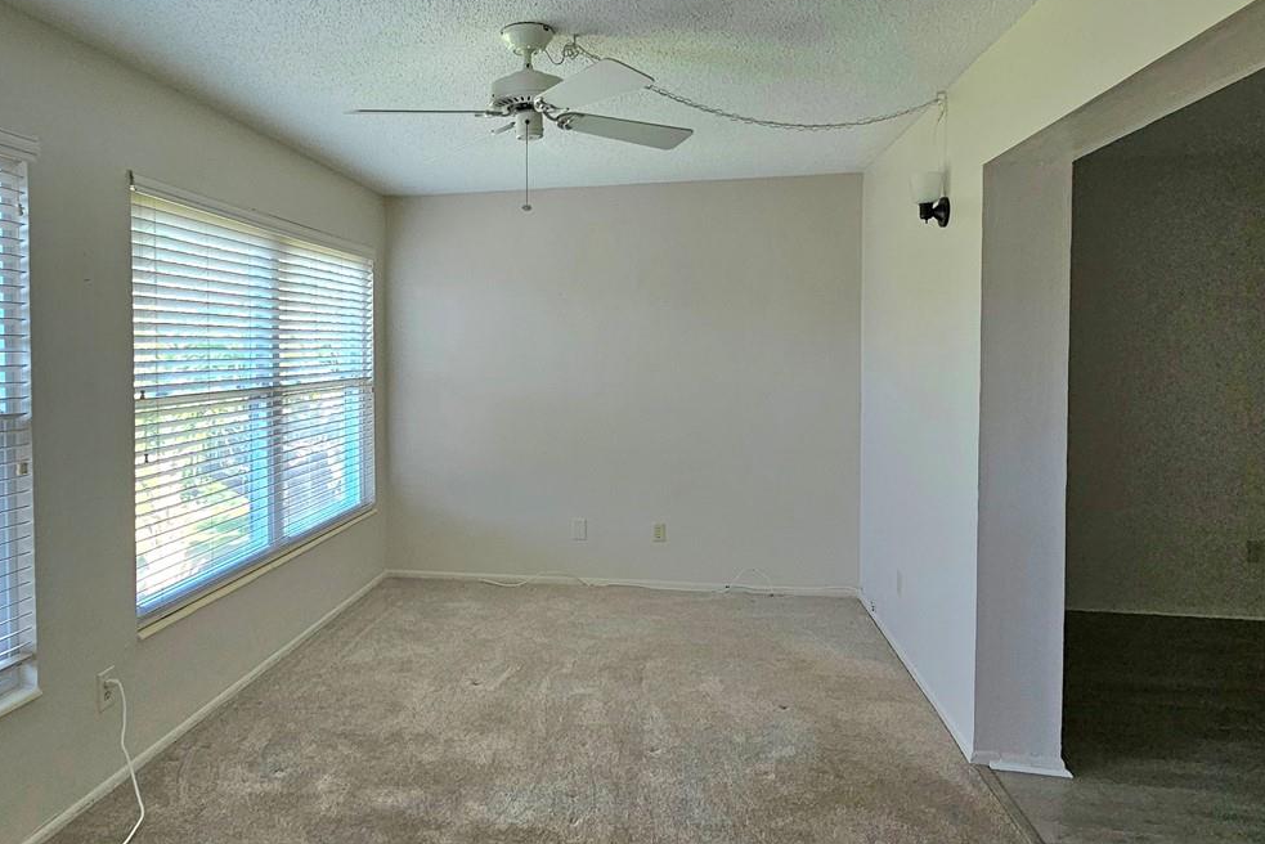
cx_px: 506
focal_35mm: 22
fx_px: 773
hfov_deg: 77.7
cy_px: 362
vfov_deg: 57.0
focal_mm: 2.2
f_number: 2.2
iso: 200
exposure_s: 1/77.5
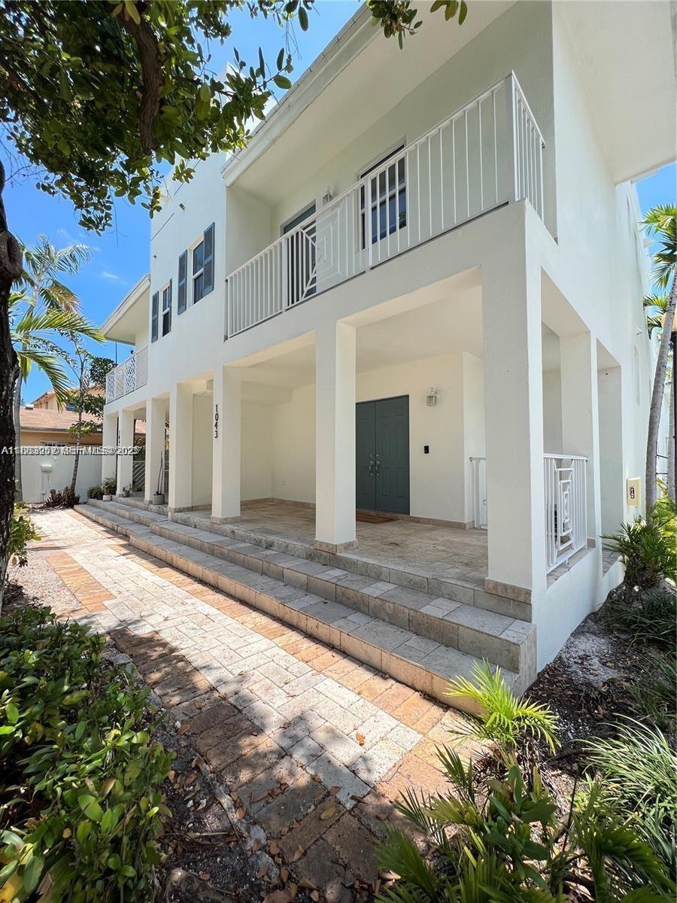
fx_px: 339
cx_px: 338
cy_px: 452
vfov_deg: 106.2
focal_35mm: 13
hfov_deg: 89.9
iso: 32
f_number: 1.8
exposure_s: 1/704
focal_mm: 1.57
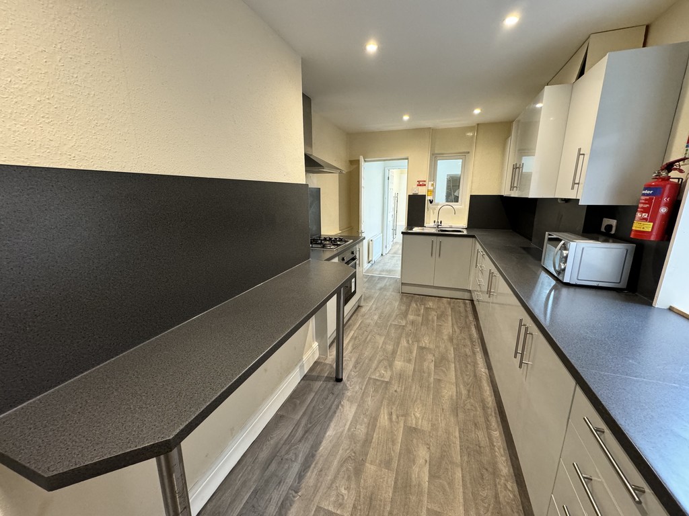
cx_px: 344
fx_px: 279
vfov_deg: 85.7
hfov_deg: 102.1
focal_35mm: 14
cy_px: 258
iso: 320
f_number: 2.2
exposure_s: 1/50
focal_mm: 2.22
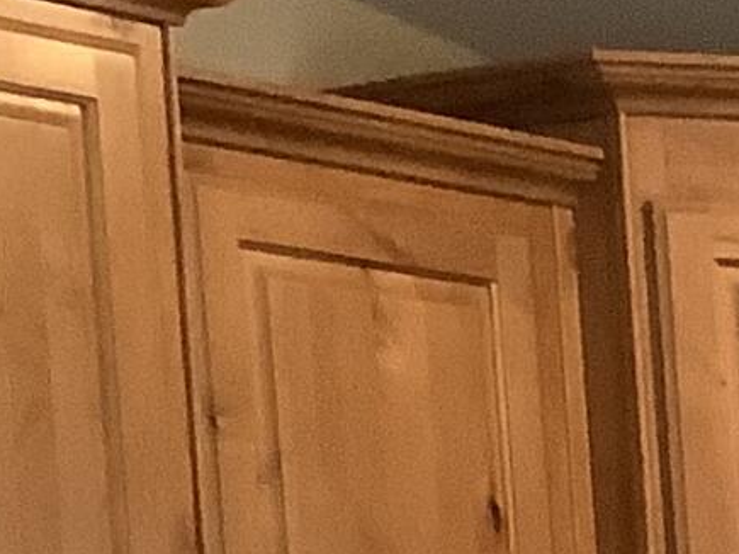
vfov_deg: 6.3
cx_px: 2093
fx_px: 4567
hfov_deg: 8.1
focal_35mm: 214
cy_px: 1682
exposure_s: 1/60
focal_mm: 3.3
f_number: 2.4
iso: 200
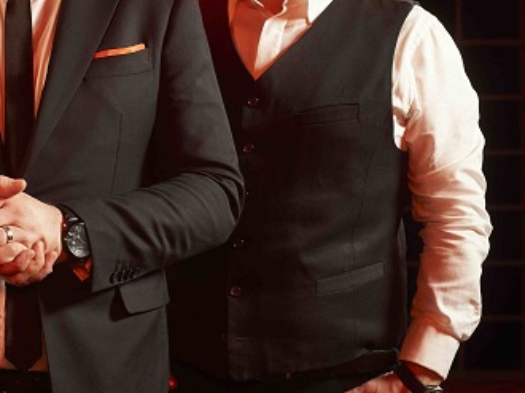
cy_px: 78
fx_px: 1546
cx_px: 6
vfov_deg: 14.4
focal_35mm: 102
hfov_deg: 18.8
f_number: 5
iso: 1600
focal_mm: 50
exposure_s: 1/30
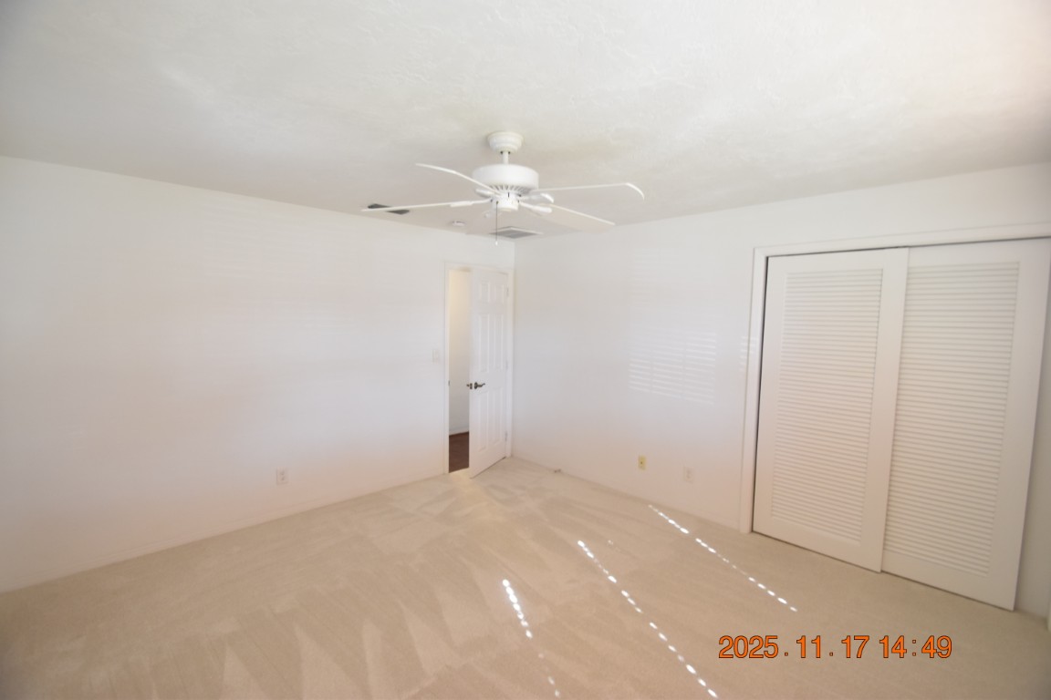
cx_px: 526
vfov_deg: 77.3
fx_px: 438
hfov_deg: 100.4
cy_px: 350
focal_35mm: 15
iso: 800
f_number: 3.5
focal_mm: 10
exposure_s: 1/20
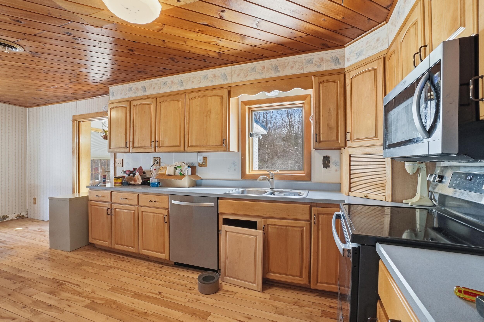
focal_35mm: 15
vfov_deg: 77.3
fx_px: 202
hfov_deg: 100.4
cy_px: 161
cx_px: 242
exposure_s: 1/1250
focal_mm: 10
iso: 400
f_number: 11
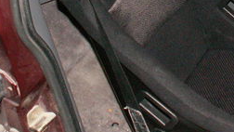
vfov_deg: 12.4
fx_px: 602
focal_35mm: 97
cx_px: 195
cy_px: 5
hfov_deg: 21.7
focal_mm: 5.86
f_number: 2.8
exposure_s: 1/40
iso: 160
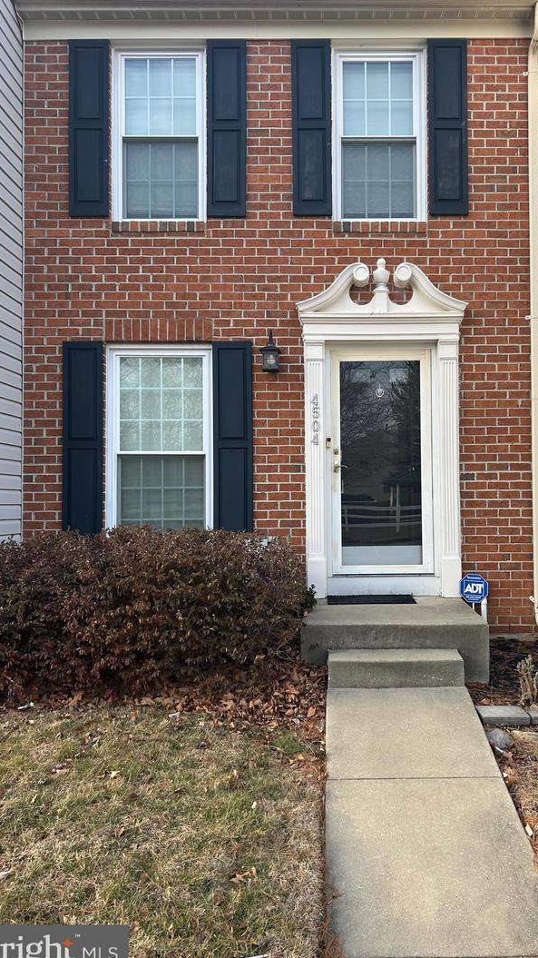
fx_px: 736
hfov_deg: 39.9
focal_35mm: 29
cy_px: 487
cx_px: 337
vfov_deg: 66.1
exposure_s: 1/597
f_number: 1.5
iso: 50
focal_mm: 5.7
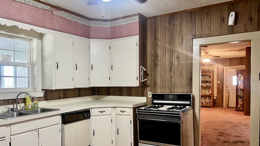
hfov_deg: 66.0
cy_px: 87
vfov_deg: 40.1
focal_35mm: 29
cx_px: 127
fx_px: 200
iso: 125
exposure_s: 1/60
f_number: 1.5
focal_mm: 5.7
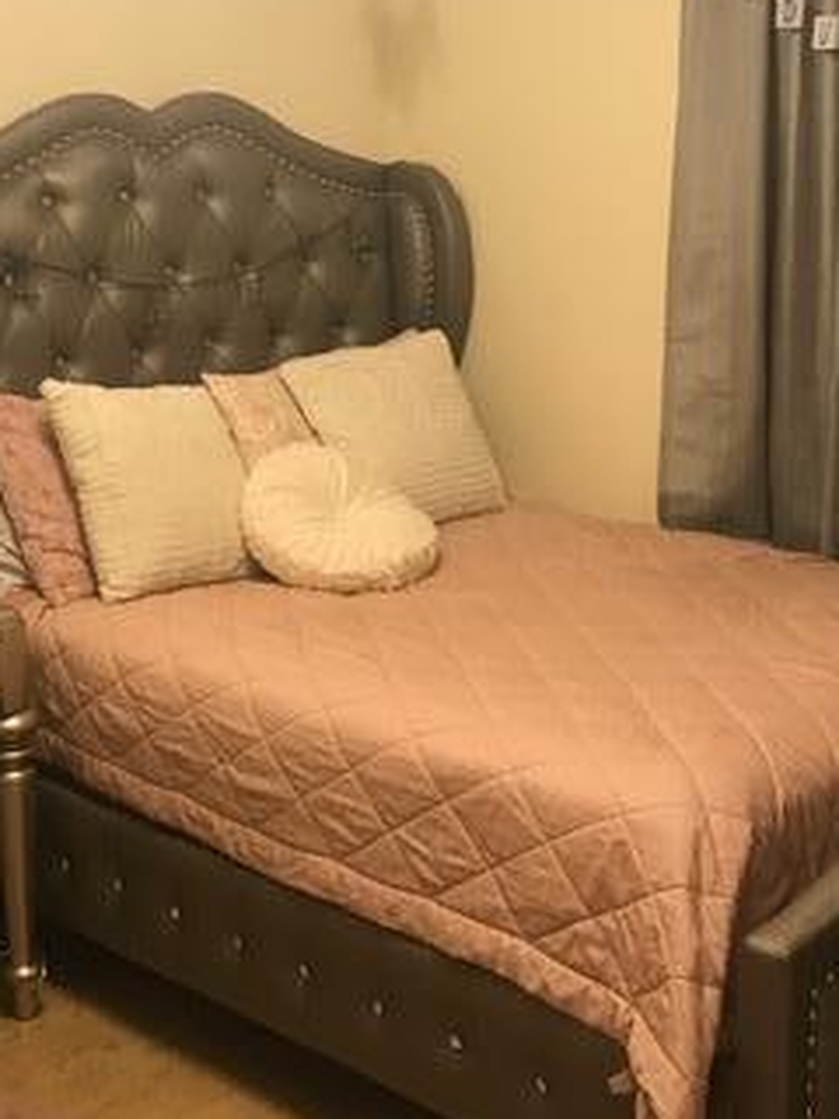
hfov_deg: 26.0
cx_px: 322
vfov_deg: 34.3
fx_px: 1810
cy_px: 514
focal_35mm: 56
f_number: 1.8
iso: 40
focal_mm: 3.99
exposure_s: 1/15
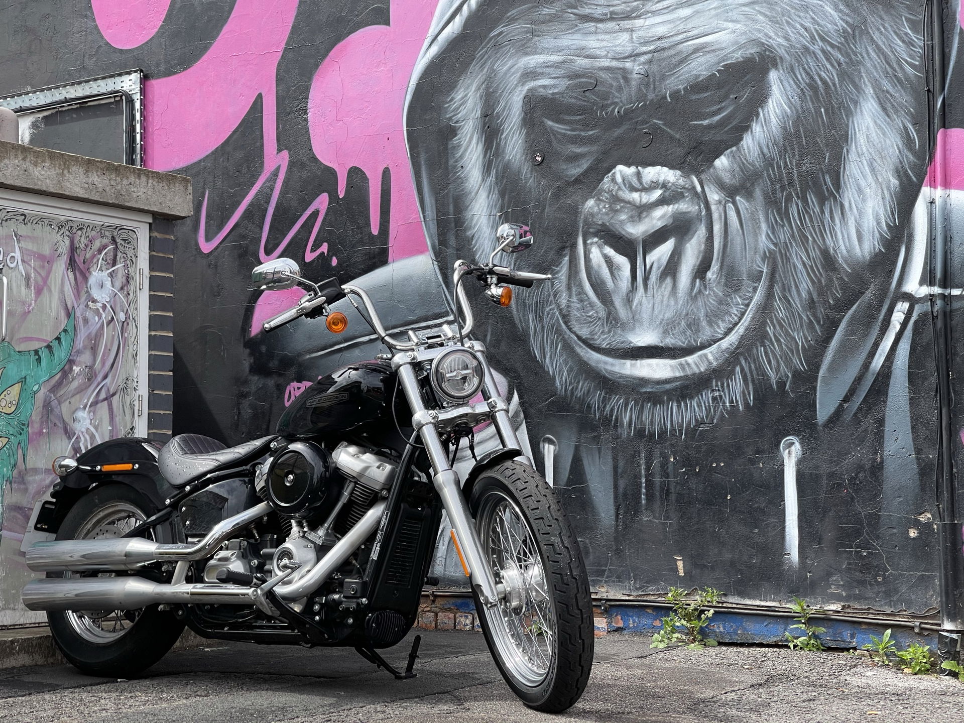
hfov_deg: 30.3
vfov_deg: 22.9
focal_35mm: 64
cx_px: 482
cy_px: 362
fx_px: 1782
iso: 20
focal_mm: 7.5
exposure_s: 1/442
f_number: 2.2
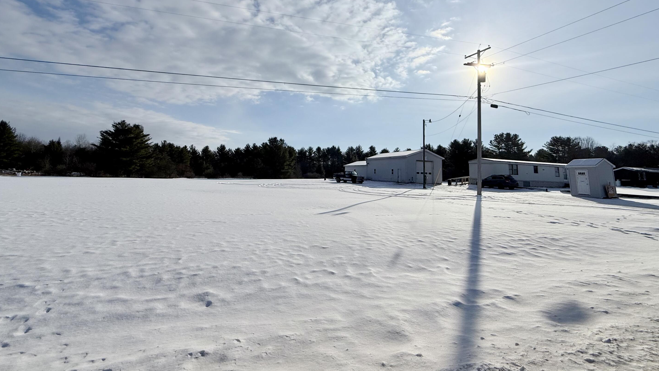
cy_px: 127
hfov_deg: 99.4
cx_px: 337
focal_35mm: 16
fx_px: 280
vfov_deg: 65.5
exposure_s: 1/10101
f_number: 2.2
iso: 40
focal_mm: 2.22
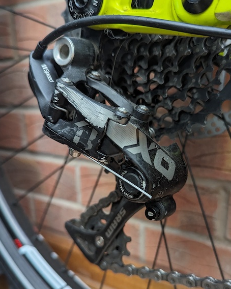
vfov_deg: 54.1
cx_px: 134
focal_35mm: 33
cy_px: 162
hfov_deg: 44.4
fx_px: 282
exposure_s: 1/70.5
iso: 344
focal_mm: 6.81
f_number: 1.85
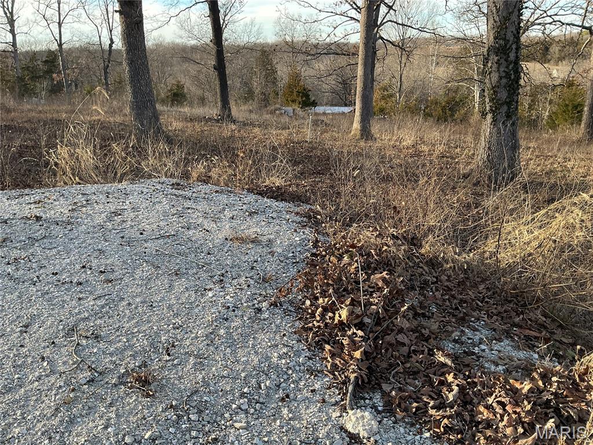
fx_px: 497
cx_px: 296
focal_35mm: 29
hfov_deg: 61.7
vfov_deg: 48.2
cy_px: 222
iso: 25
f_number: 1.8
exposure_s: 1/276
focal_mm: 3
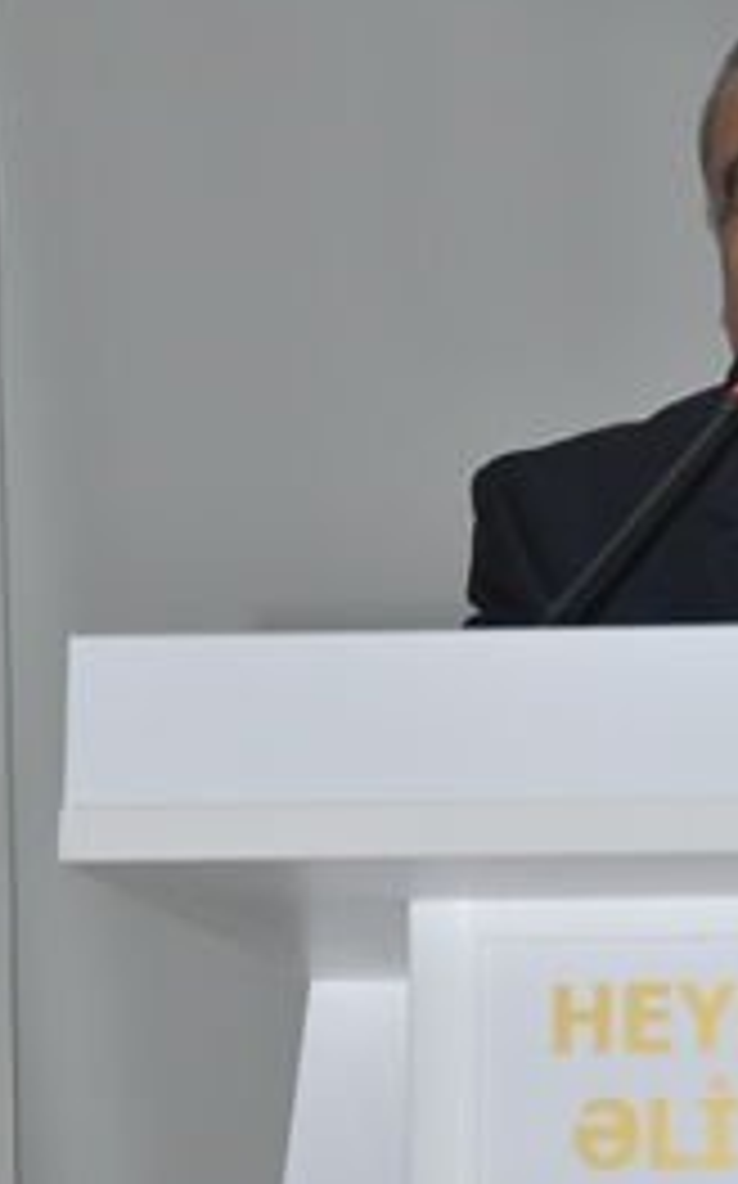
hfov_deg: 5.0
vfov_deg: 8.1
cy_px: 630
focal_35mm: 260
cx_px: 907
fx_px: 8381
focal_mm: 70
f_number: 5.6
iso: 640
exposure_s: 1/160
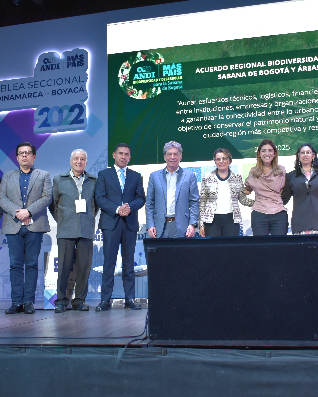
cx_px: 162
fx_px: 459
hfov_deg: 38.2
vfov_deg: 46.8
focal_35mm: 39
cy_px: 198
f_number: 4
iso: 800
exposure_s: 1/60
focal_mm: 18
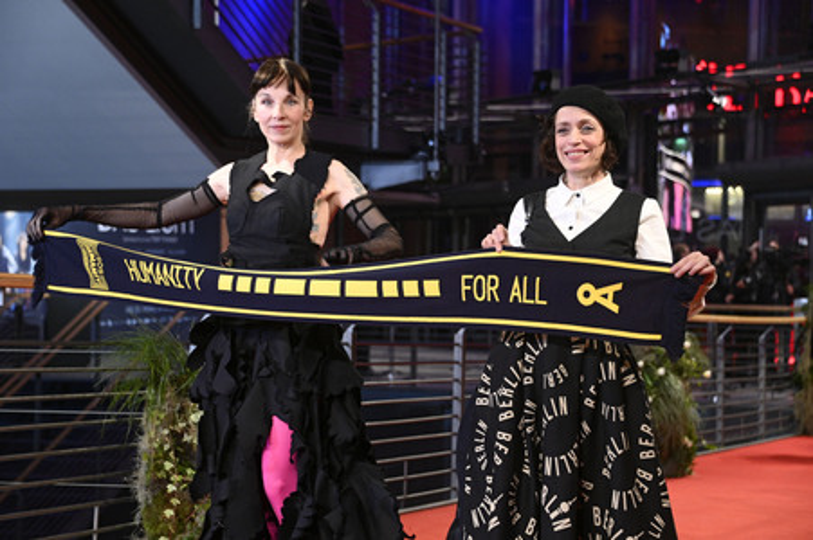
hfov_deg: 26.0
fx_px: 1760
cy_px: 270
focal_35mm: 78
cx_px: 406
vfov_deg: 17.5
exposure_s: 1/250
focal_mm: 78
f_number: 5
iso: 5000
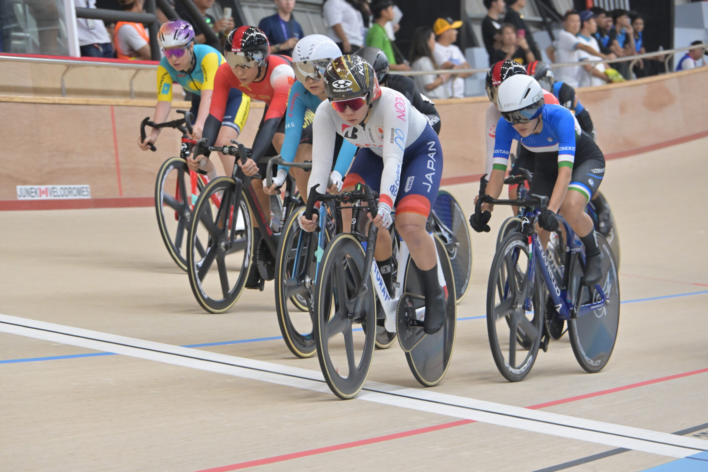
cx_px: 354
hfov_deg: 12.8
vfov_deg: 8.6
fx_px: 3147
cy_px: 236
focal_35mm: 160
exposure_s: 1/400
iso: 4000
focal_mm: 160
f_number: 8
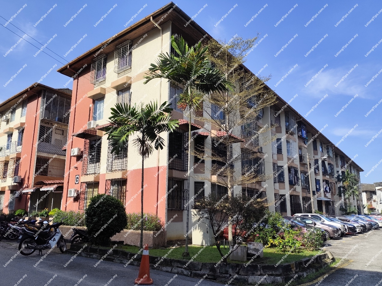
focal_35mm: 23
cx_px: 191
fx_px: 254
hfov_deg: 73.9
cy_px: 143
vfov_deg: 58.9
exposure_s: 1/1263
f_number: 1.65
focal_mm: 6.14
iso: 50
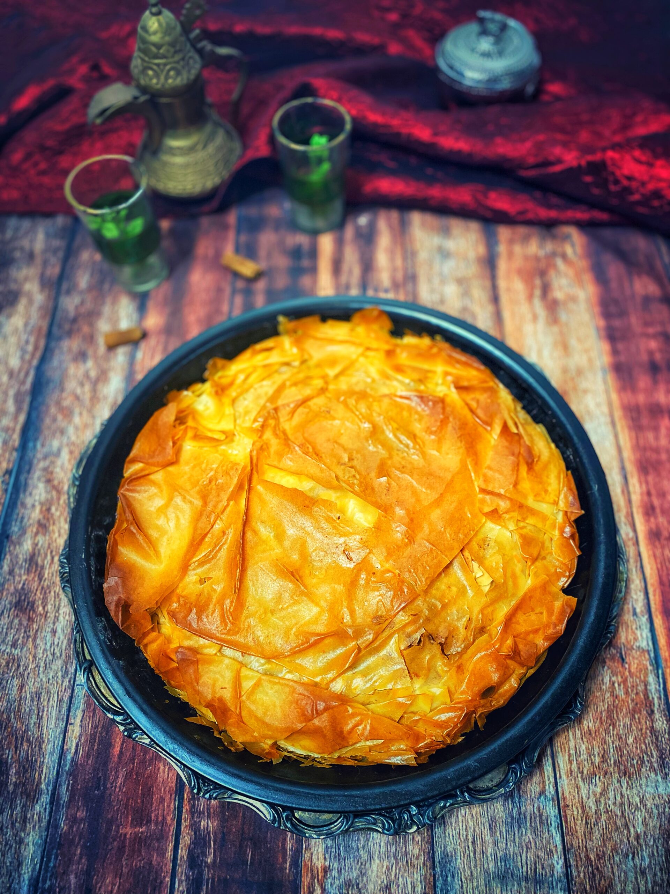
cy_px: 447
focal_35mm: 26
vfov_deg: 67.3
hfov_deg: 53.1
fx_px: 671
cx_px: 335
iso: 250
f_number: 1.8
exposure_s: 1/50
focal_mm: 4.25
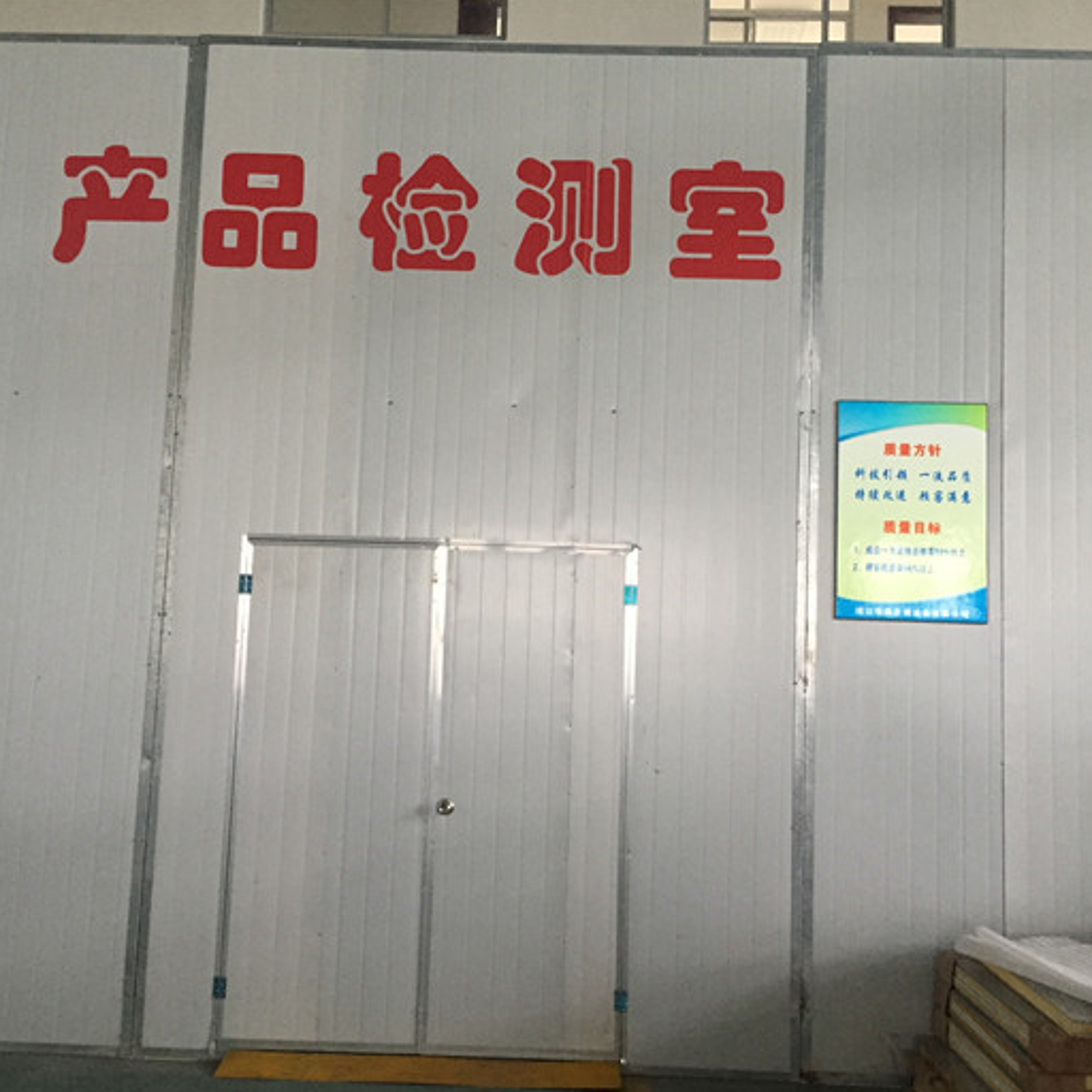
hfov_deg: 47.2
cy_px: 551
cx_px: 552
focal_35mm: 35
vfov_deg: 47.2
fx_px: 1249
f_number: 2.2
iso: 160
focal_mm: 4.15
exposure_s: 1/30
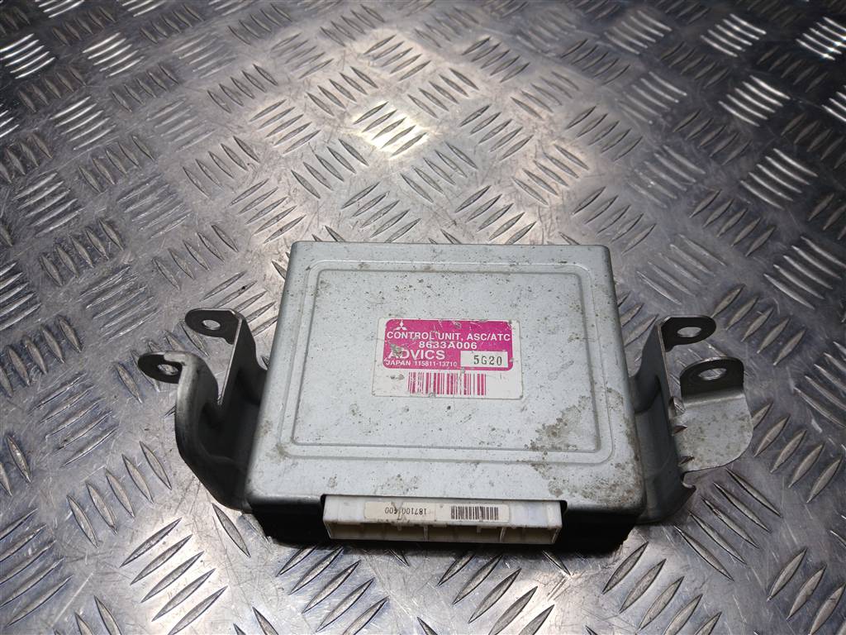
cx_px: 423
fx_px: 635
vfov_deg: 53.1
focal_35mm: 26
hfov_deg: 67.3
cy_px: 318
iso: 25
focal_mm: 3.98
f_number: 1.8
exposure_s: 1/100
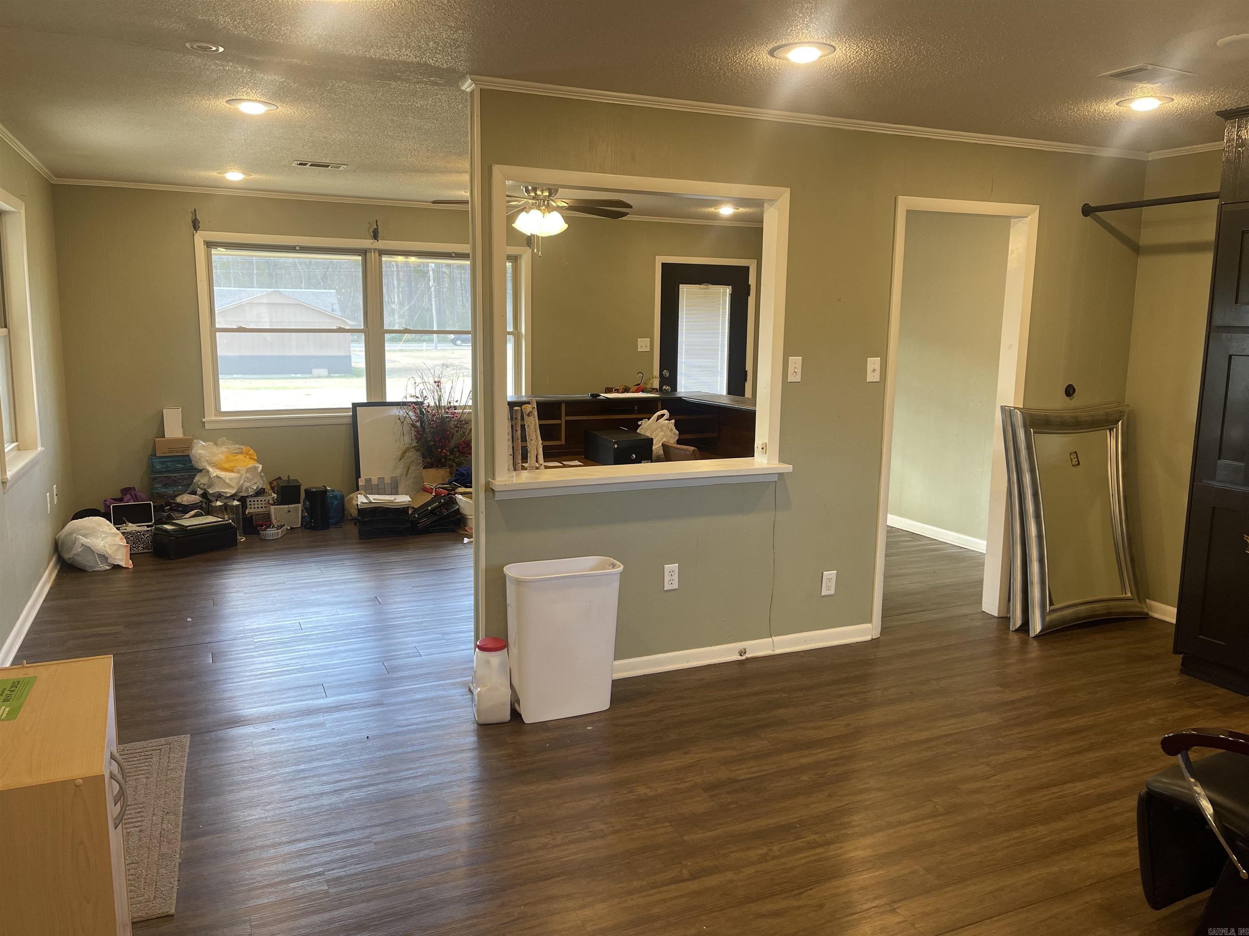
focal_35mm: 26
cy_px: 468
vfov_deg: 53.1
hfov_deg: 67.3
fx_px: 938
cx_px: 624
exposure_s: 1/60
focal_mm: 5.1
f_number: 1.6
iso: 100
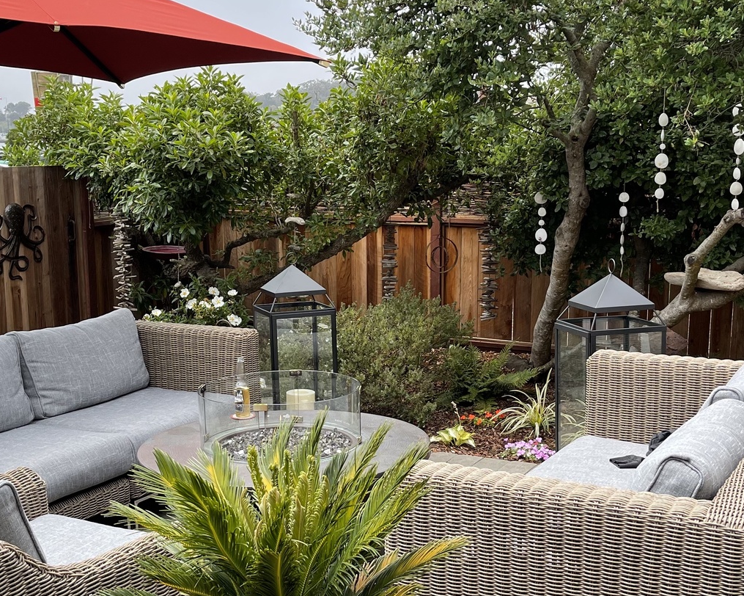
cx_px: 328
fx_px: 1101
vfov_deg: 30.2
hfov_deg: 37.3
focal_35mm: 50
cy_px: 321
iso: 32
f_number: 1.6
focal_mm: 5.1
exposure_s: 1/1689
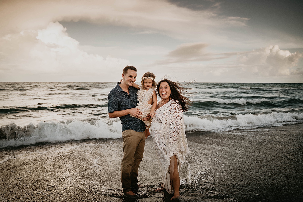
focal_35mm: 28
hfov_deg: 65.5
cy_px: 101
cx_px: 152
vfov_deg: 46.4
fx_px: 236
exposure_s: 1/2500
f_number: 2.8
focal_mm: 28
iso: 320
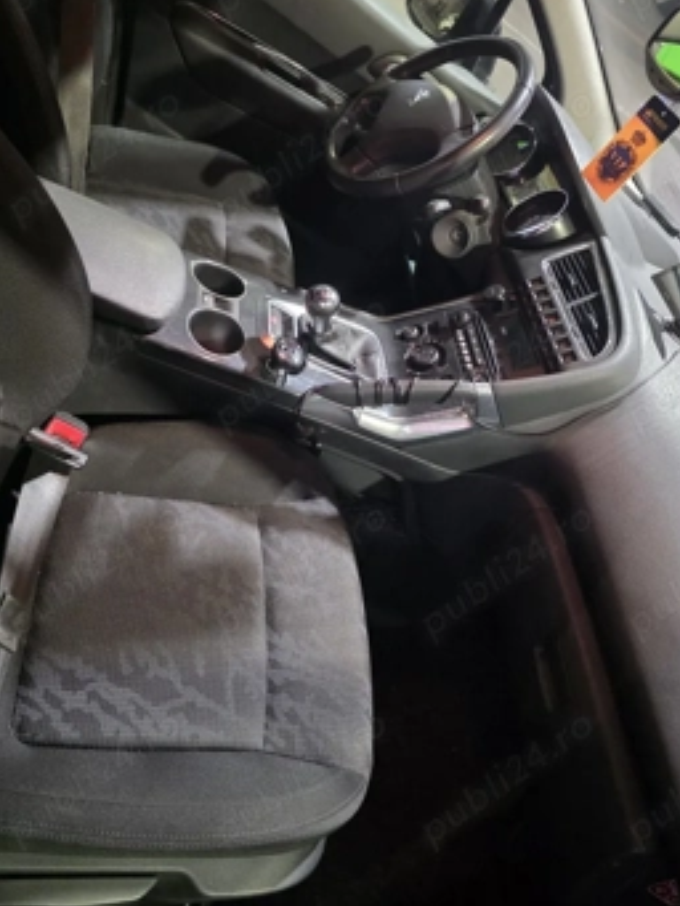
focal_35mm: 27
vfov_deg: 65.1
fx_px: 707
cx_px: 353
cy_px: 396
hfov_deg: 51.4
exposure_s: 1/50.3
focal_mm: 6.3
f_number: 1.7
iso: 1600
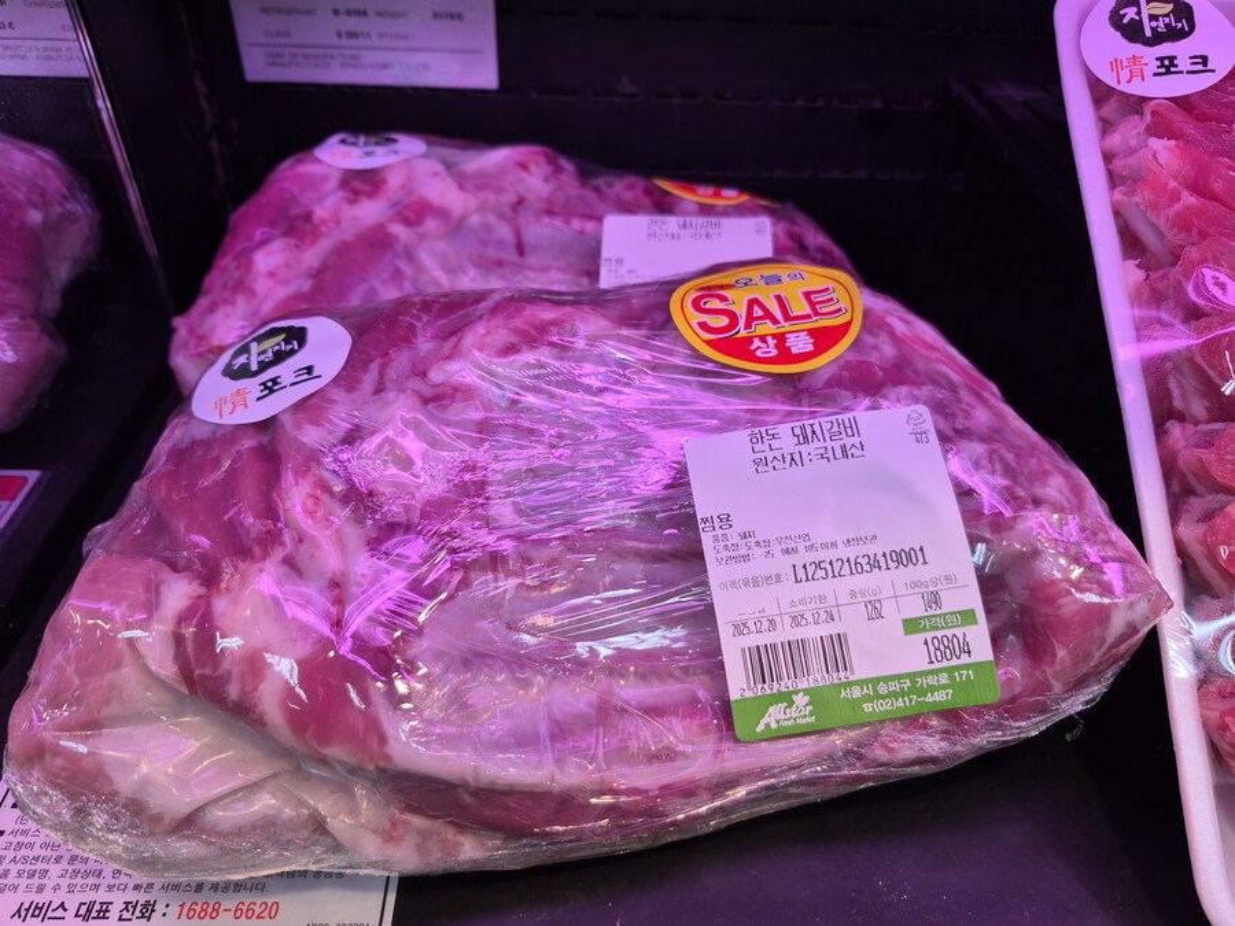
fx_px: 821
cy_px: 463
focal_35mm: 23
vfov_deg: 58.9
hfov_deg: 73.9
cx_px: 618
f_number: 1.8
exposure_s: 1/120
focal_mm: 5.4
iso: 64
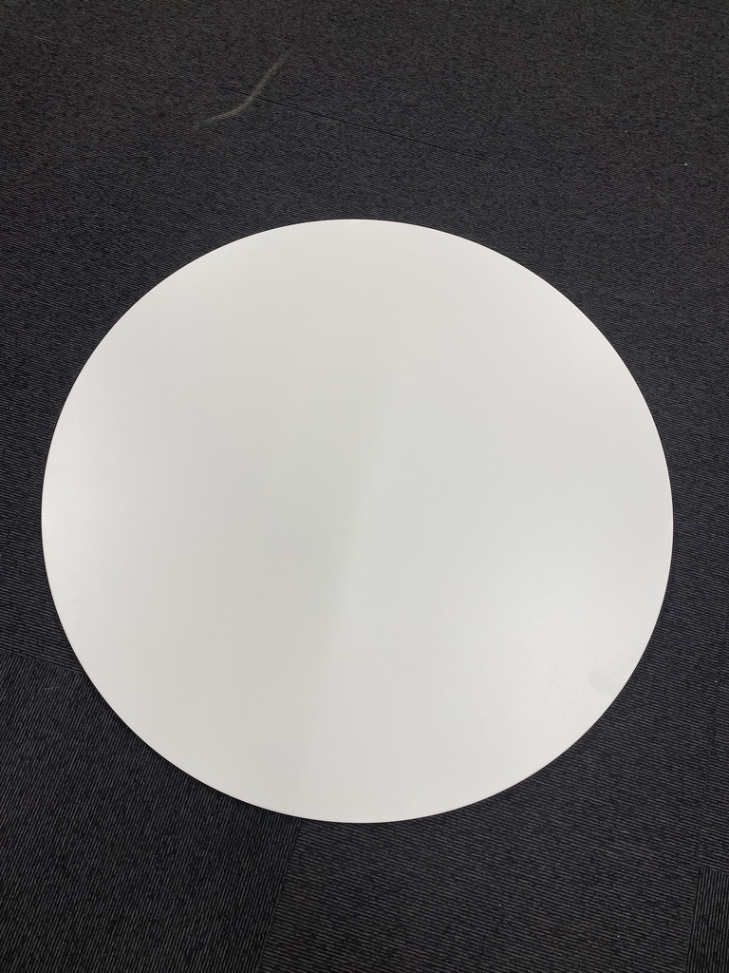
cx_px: 364
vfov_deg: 67.3
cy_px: 486
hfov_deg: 53.1
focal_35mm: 26
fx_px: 730
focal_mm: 4.2
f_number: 1.6
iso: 40
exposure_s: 1/121
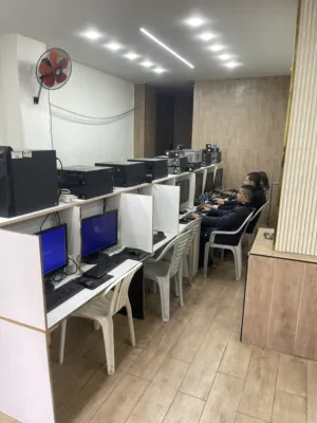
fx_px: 305
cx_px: 158
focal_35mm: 25
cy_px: 212
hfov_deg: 54.9
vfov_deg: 69.4
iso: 100
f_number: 1.6
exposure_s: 1/100
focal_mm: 5.1
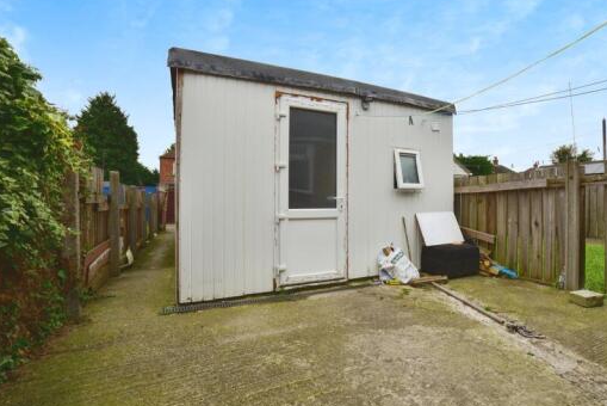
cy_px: 205
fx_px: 304
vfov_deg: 67.5
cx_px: 364
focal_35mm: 18
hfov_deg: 88.8
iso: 250
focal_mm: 14
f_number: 8
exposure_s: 1/80
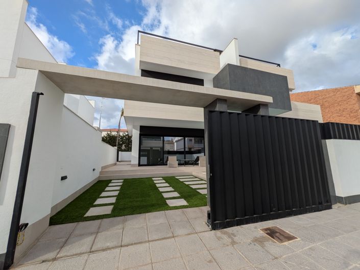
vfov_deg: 85.7
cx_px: 180
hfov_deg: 102.1
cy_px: 135
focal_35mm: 14
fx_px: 146
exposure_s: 1/1527
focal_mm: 1.83
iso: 52
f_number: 2.2
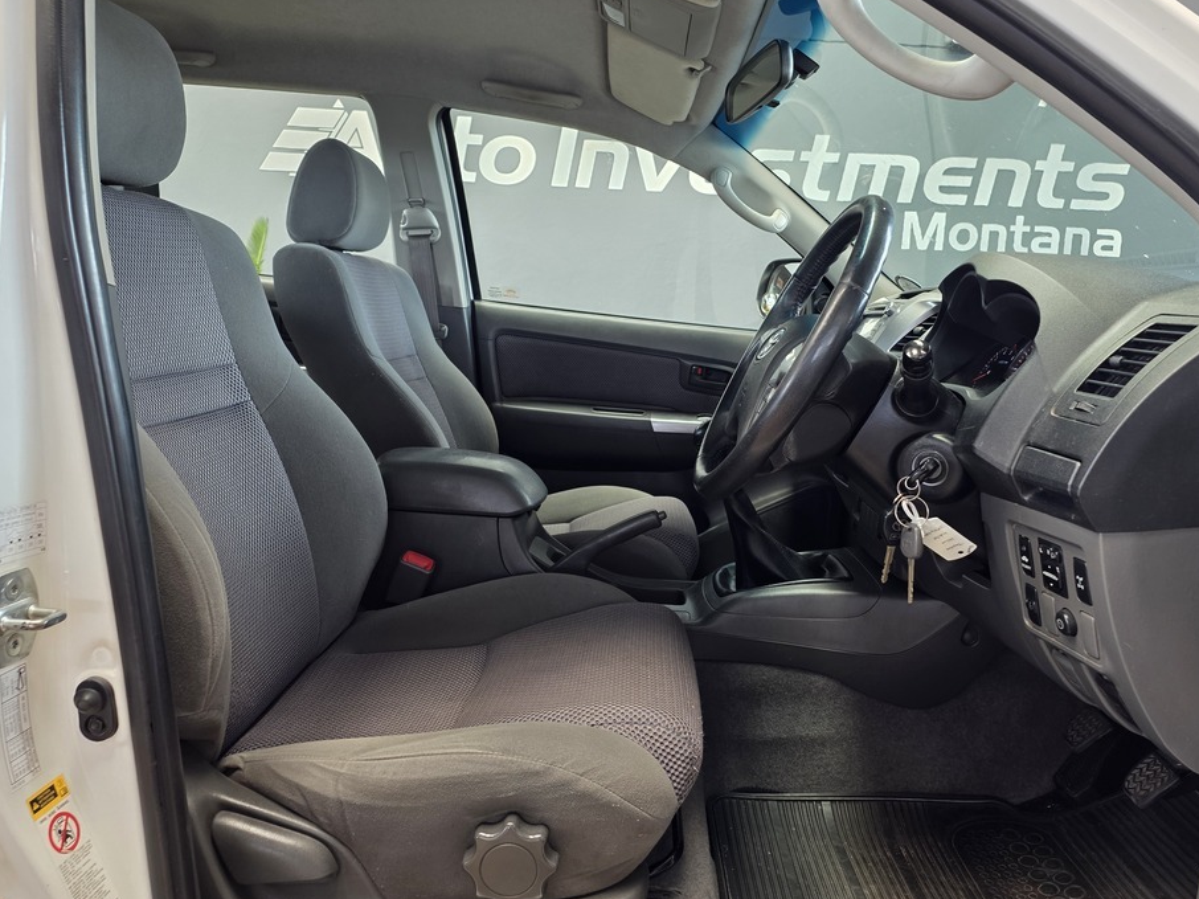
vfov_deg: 53.0
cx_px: 654
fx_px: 900
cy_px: 450
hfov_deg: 67.2
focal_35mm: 26
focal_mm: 6.25
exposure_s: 1/180
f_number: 1.7
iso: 125
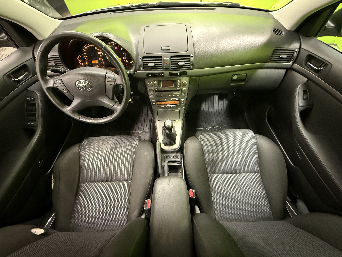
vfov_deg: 85.7
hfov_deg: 102.1
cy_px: 128
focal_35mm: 14
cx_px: 171
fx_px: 138
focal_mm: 2.22
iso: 1250
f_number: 2.2
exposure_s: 1/33
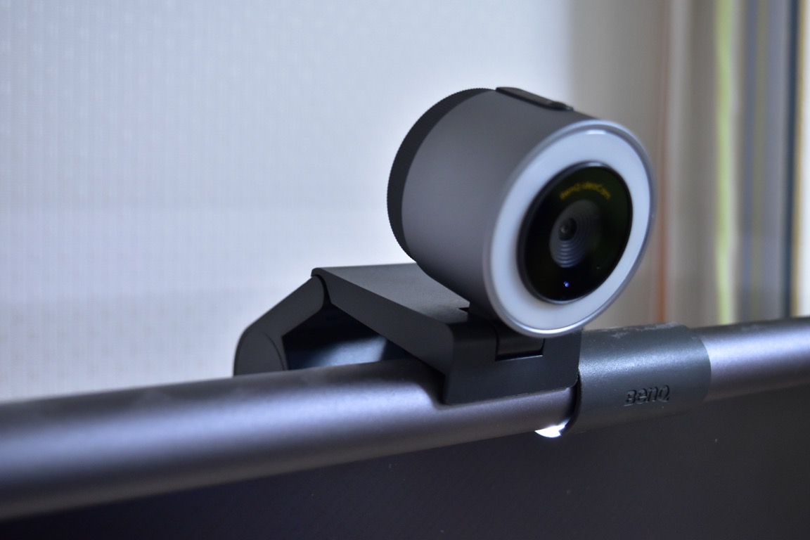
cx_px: 405
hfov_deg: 41.1
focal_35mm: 48
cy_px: 270
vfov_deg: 28.1
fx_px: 1080
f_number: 5.6
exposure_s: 1/60
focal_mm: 32
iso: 1600
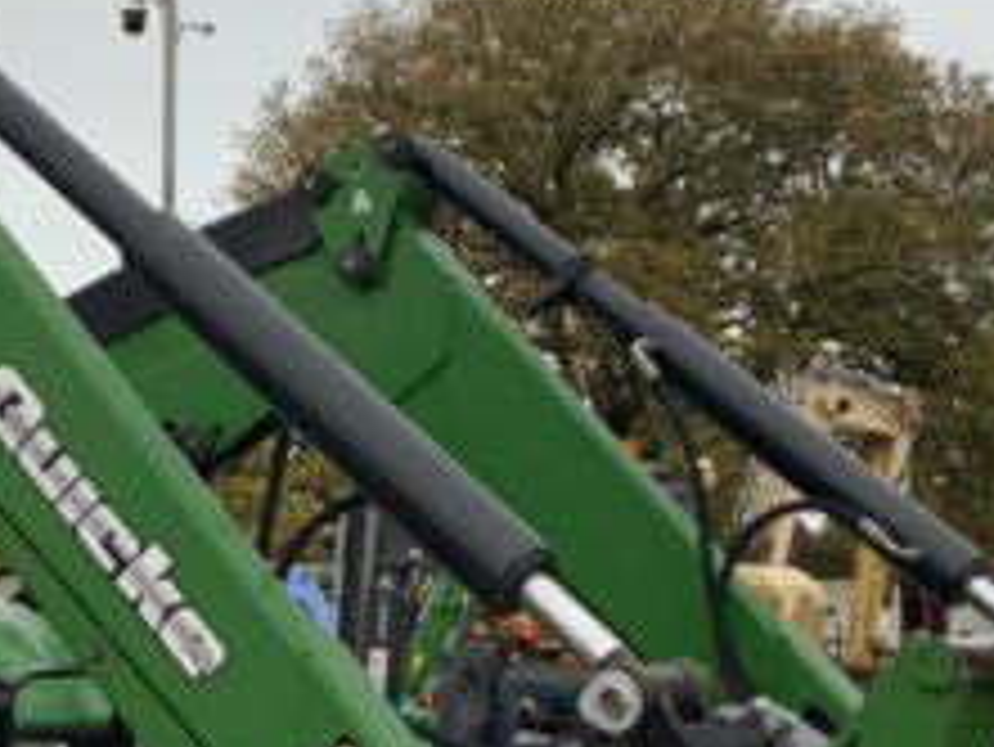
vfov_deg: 17.6
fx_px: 2413
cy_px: 441
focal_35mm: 84
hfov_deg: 23.2
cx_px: 324
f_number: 1.8
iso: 16
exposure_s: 1/283
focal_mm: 3
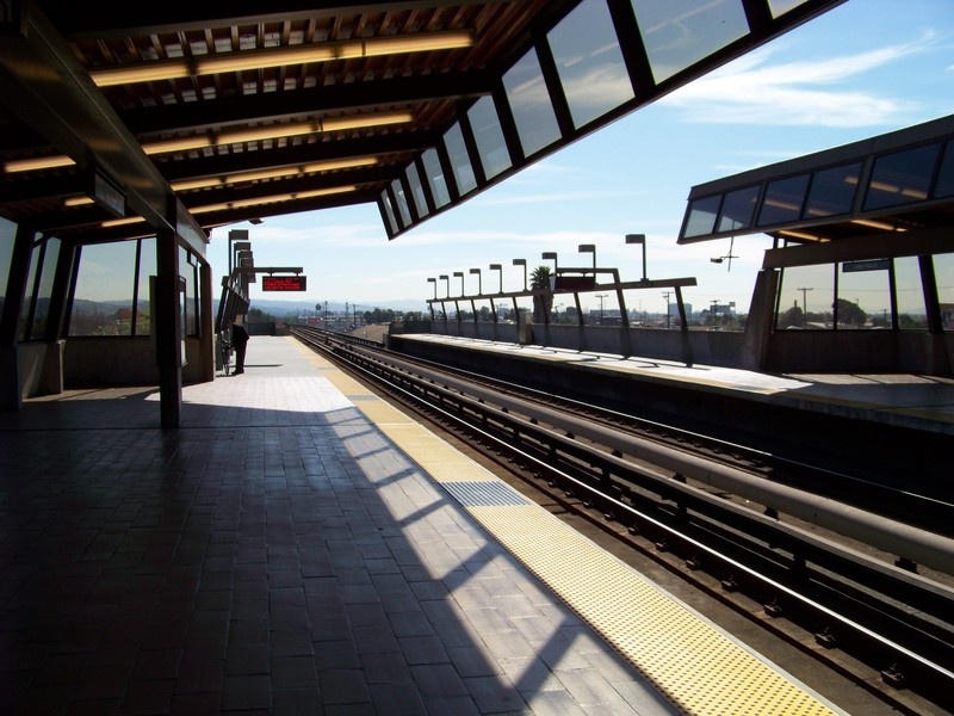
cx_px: 477
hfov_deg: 51.4
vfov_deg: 39.7
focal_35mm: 36
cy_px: 358
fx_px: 992
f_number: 4
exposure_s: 1/800
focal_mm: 5.85
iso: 62
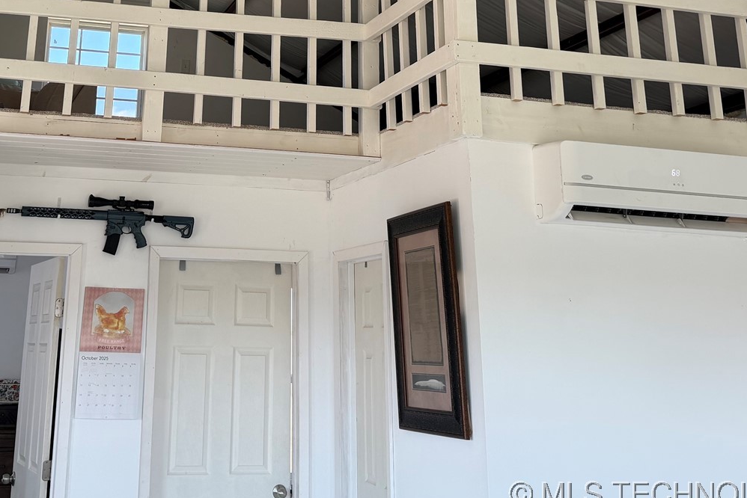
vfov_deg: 26.4
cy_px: -13
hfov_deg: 40.6
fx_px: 996
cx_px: 250
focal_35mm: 48
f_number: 1.78
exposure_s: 1/163
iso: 80
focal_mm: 6.76
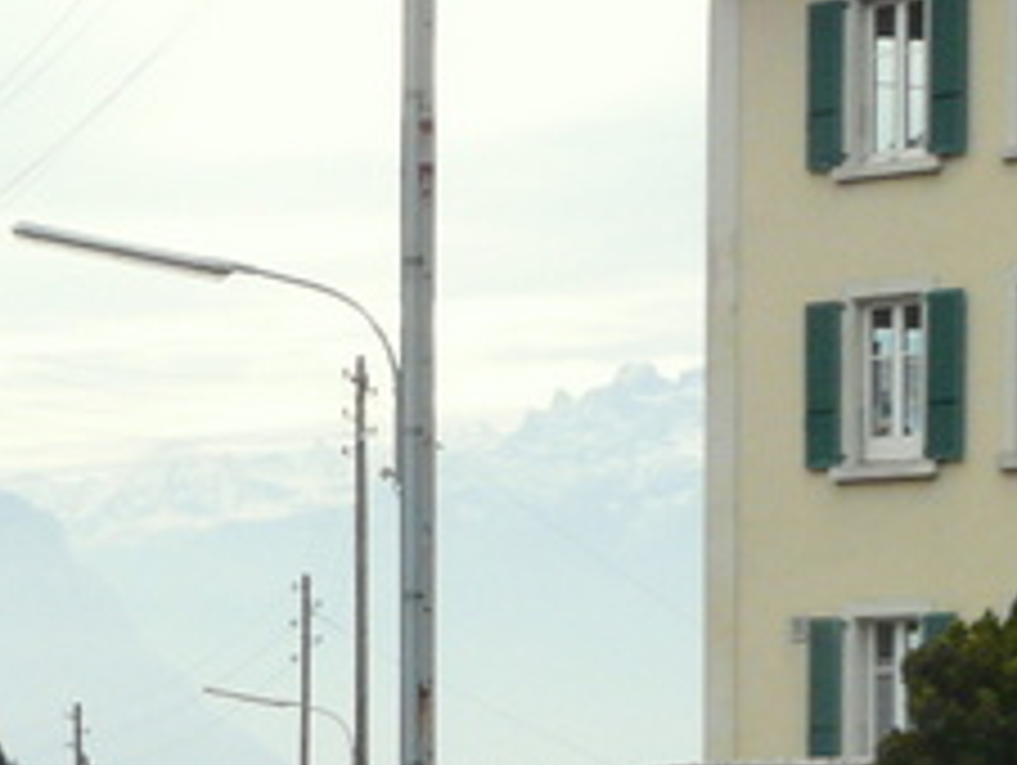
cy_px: 968
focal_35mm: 212
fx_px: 6235
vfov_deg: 7.0
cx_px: -1156
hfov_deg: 8.7
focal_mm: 7.9
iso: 100
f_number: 5
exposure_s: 1/200
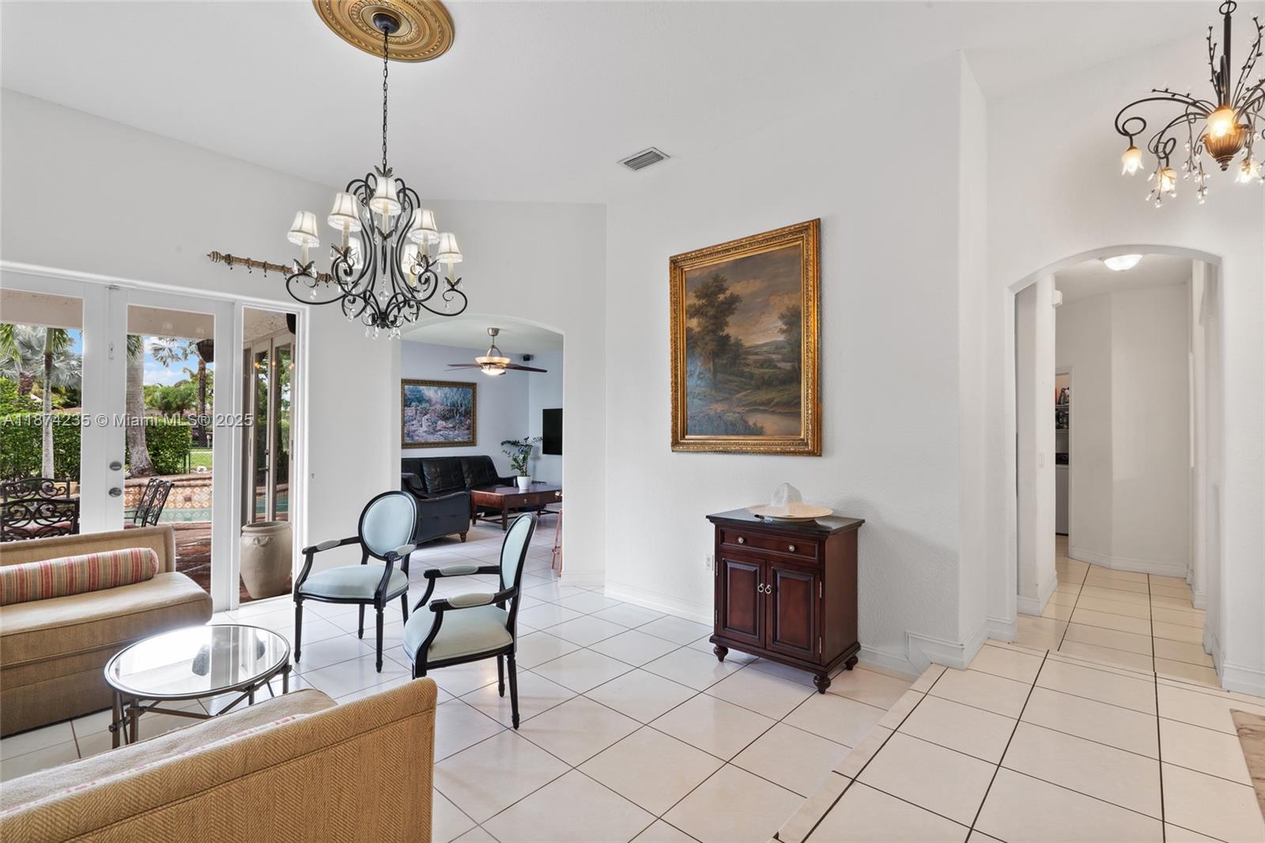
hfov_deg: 96.7
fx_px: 562
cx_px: 632
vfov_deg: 73.7
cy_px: 422
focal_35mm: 16
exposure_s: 2
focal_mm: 16
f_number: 16
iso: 200
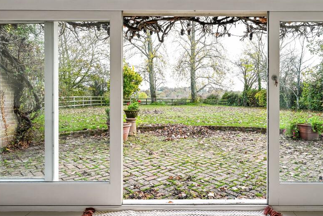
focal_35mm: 25
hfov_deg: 70.8
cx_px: 193
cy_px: 99
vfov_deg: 51.2
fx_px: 224
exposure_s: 1/30
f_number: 8
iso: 250
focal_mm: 19
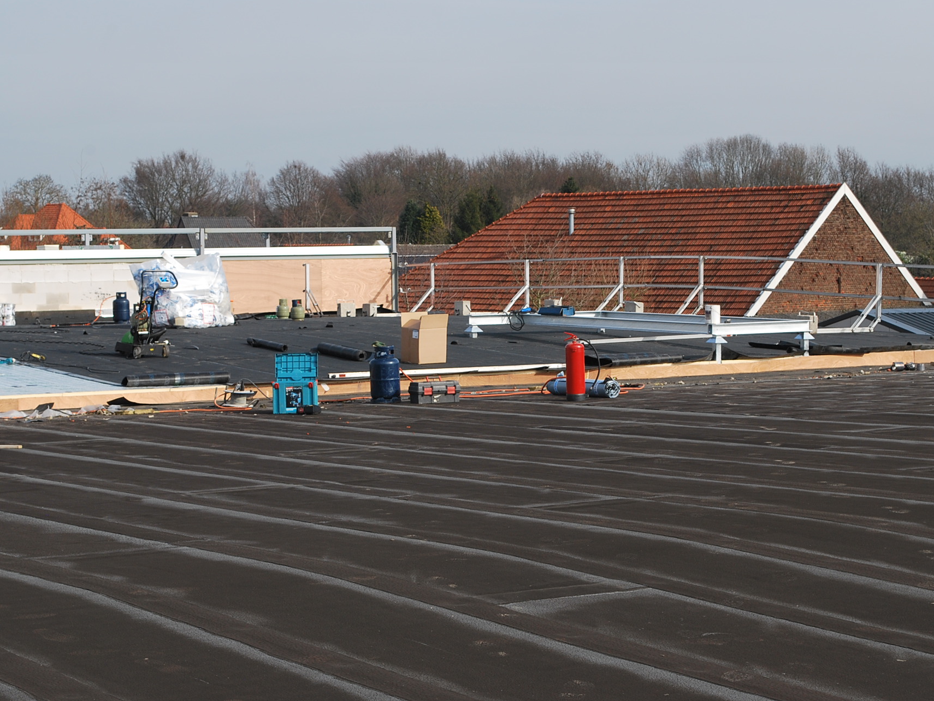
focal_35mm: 85
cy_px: 349
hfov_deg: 23.0
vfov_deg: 17.4
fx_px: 2294
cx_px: 476
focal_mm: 52
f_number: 10
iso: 180
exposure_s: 1/250
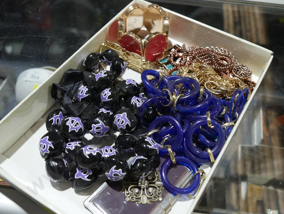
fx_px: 328
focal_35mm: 40
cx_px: 142
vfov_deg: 36.0
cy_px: 107
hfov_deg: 46.8
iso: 320
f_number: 4.5
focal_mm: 20
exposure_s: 1/60
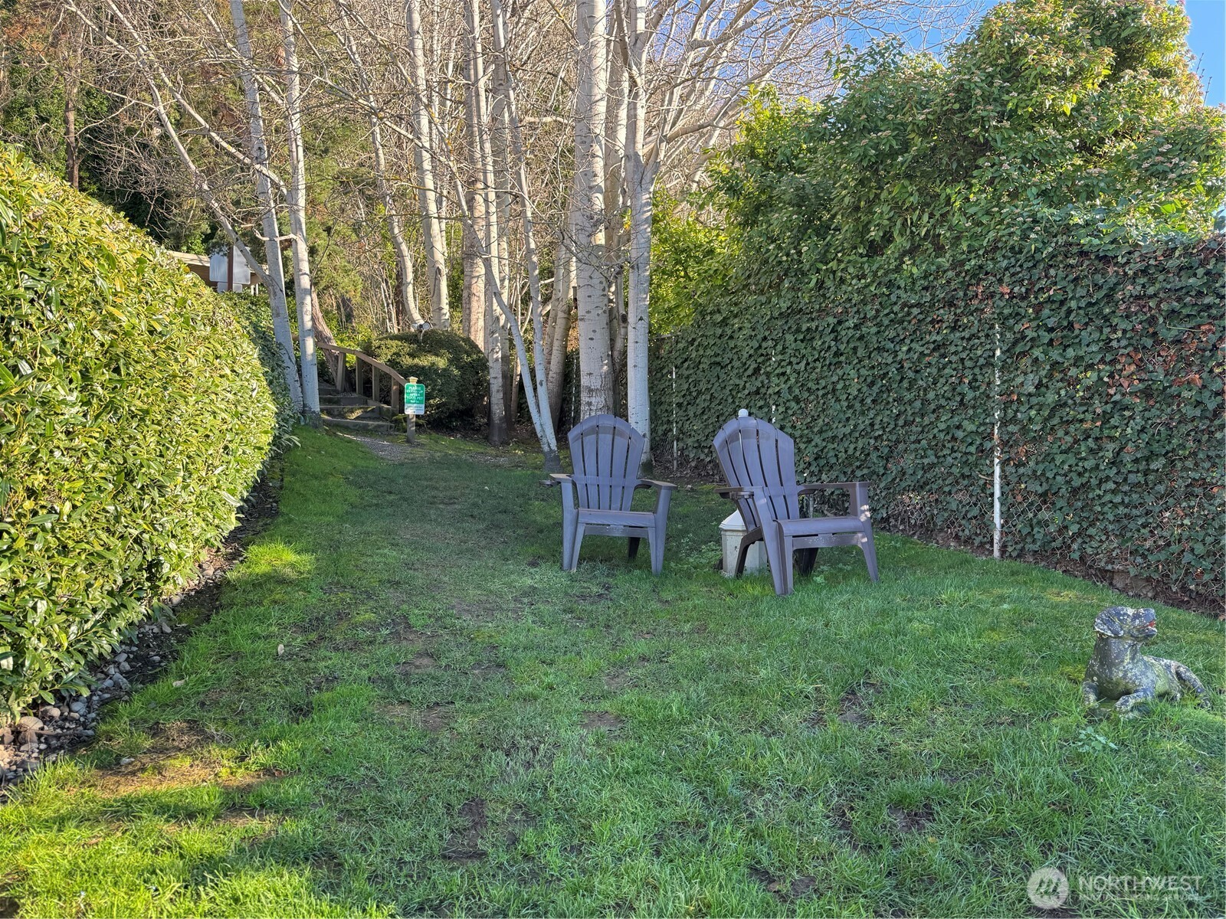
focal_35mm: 24
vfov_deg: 56.8
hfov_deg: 71.6
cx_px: 613
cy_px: 460
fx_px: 850
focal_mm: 6.76
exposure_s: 1/407
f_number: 1.78
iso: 80
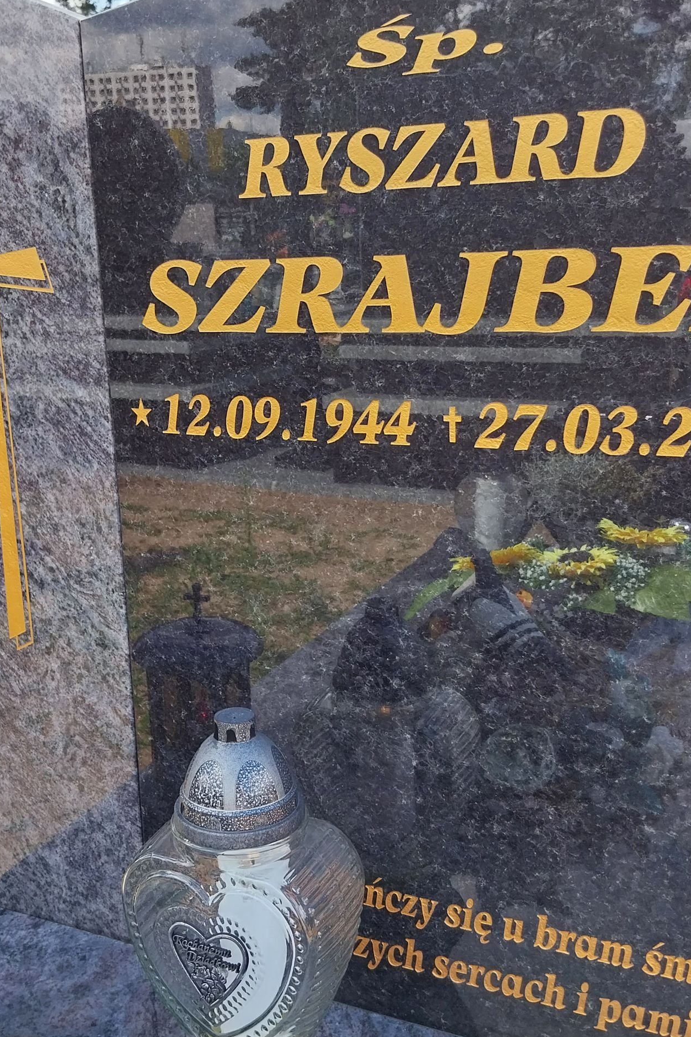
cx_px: 295
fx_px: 1180
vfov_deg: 47.4
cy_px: 500
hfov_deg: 32.6
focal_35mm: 41
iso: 25
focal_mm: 4
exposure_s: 1/178
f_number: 1.8
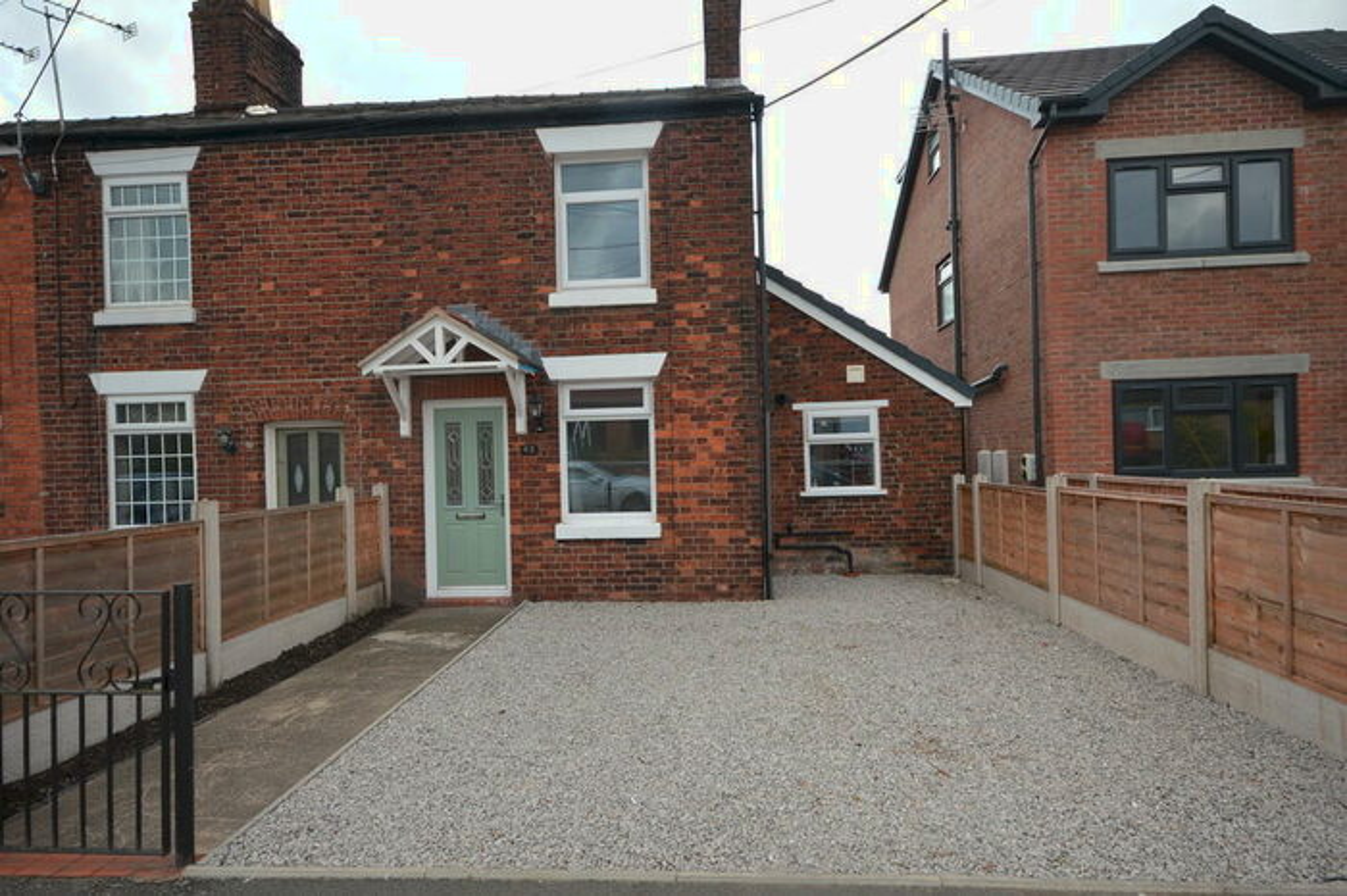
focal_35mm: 20
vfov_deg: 63.2
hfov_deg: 85.4
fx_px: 729
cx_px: 674
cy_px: 448
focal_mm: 13
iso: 100
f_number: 7.1
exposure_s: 1/200
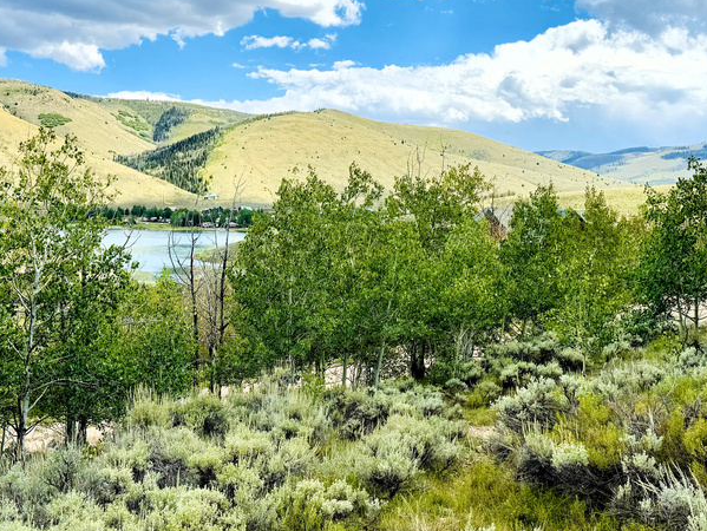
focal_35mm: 41
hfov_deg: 45.4
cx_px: 267
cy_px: 278
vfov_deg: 35.2
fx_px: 838
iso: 80
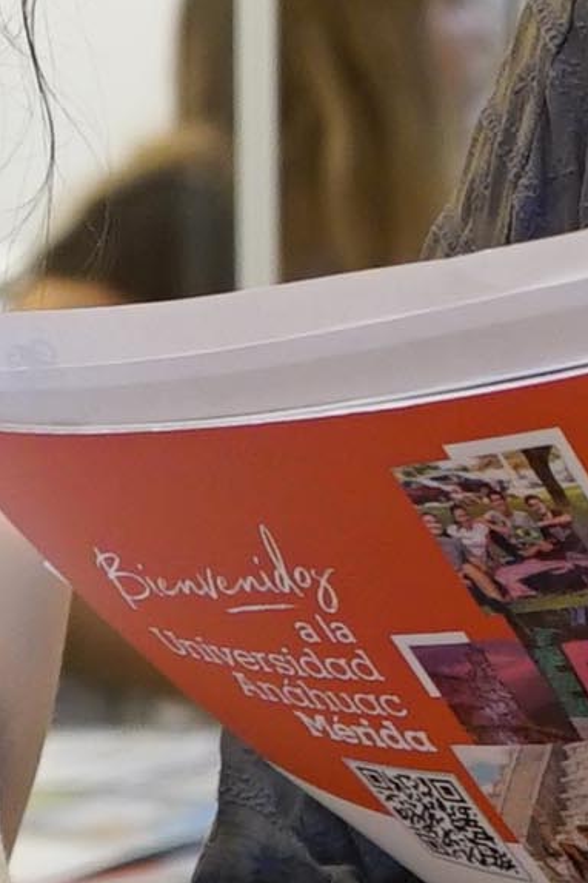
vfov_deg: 7.5
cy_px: 133
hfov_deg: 4.9
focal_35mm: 274
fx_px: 6712
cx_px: 1119
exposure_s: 1/160
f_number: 4
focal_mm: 37
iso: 1600
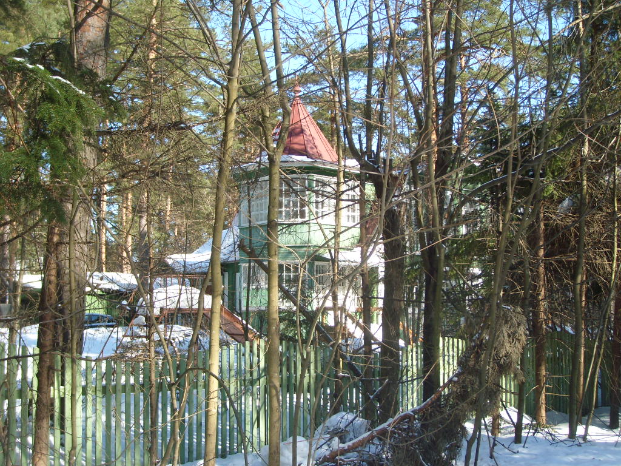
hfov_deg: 42.9
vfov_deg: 32.9
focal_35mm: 44
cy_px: 233
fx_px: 789
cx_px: 310
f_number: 3.1
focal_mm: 7.43
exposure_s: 1/384
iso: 50
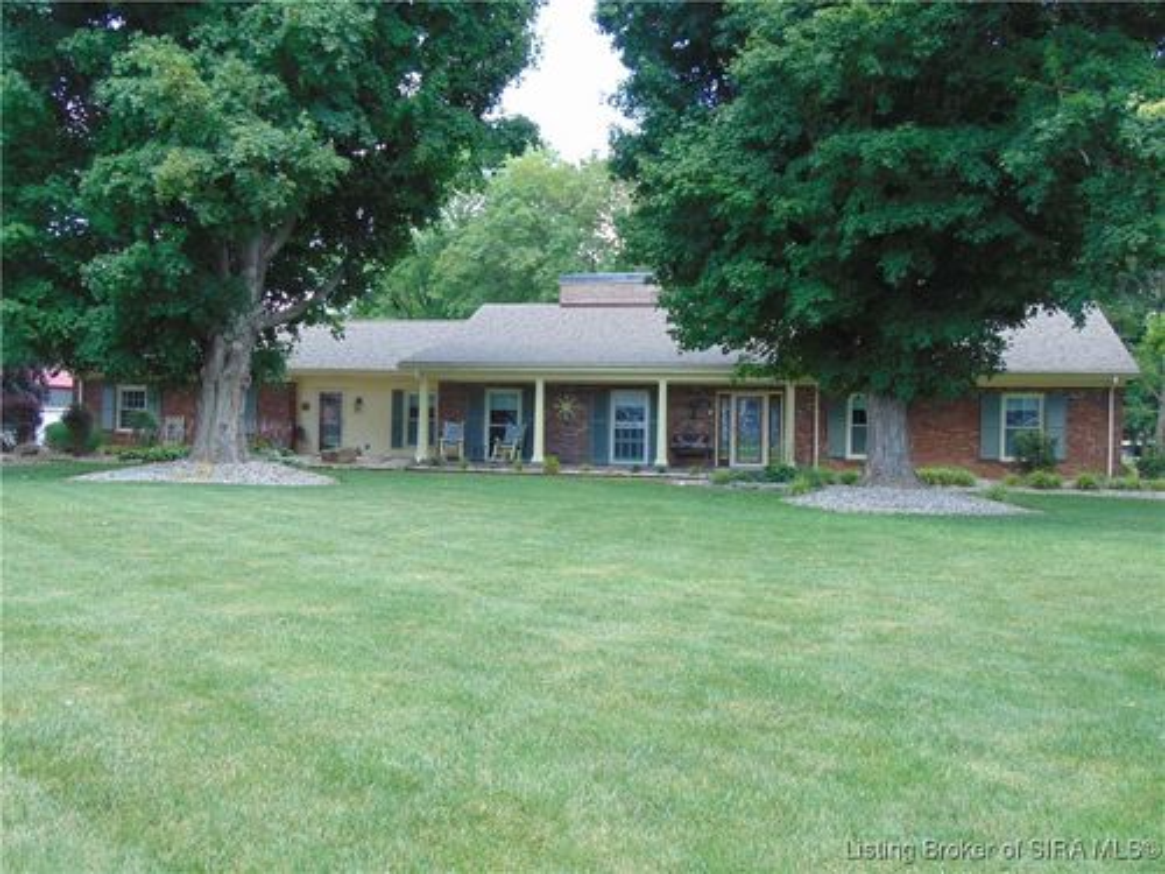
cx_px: 582
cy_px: 437
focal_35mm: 35
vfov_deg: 40.7
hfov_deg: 52.6
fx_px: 1178
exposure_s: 1/125
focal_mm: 6.3
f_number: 3.2
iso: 80
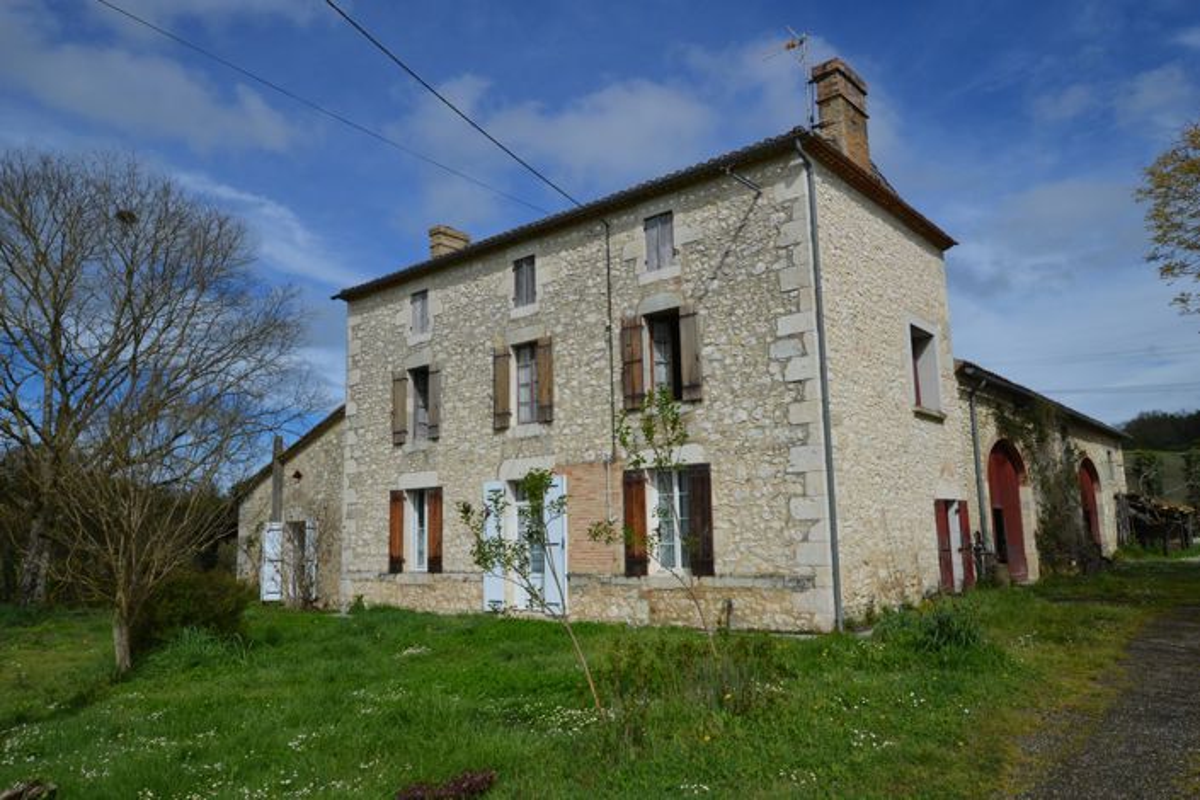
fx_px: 850
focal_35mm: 26
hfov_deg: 70.4
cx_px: 600
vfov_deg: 50.4
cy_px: 400
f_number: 9
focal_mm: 17
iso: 100
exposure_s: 1/320
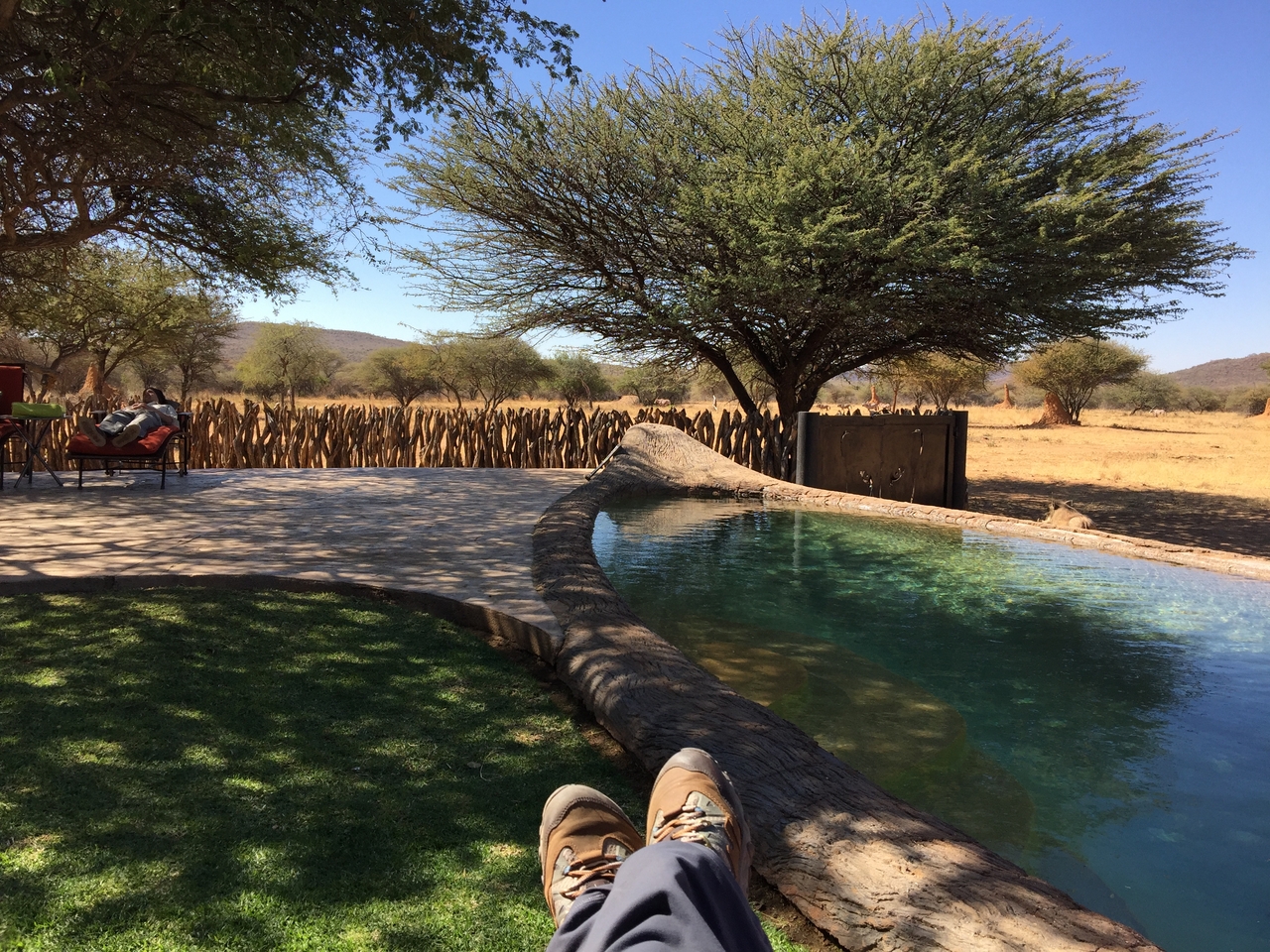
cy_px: 476
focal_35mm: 29
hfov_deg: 61.7
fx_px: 1064
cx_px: 635
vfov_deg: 48.2
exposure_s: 1/989
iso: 32
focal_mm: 4.15
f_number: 2.2
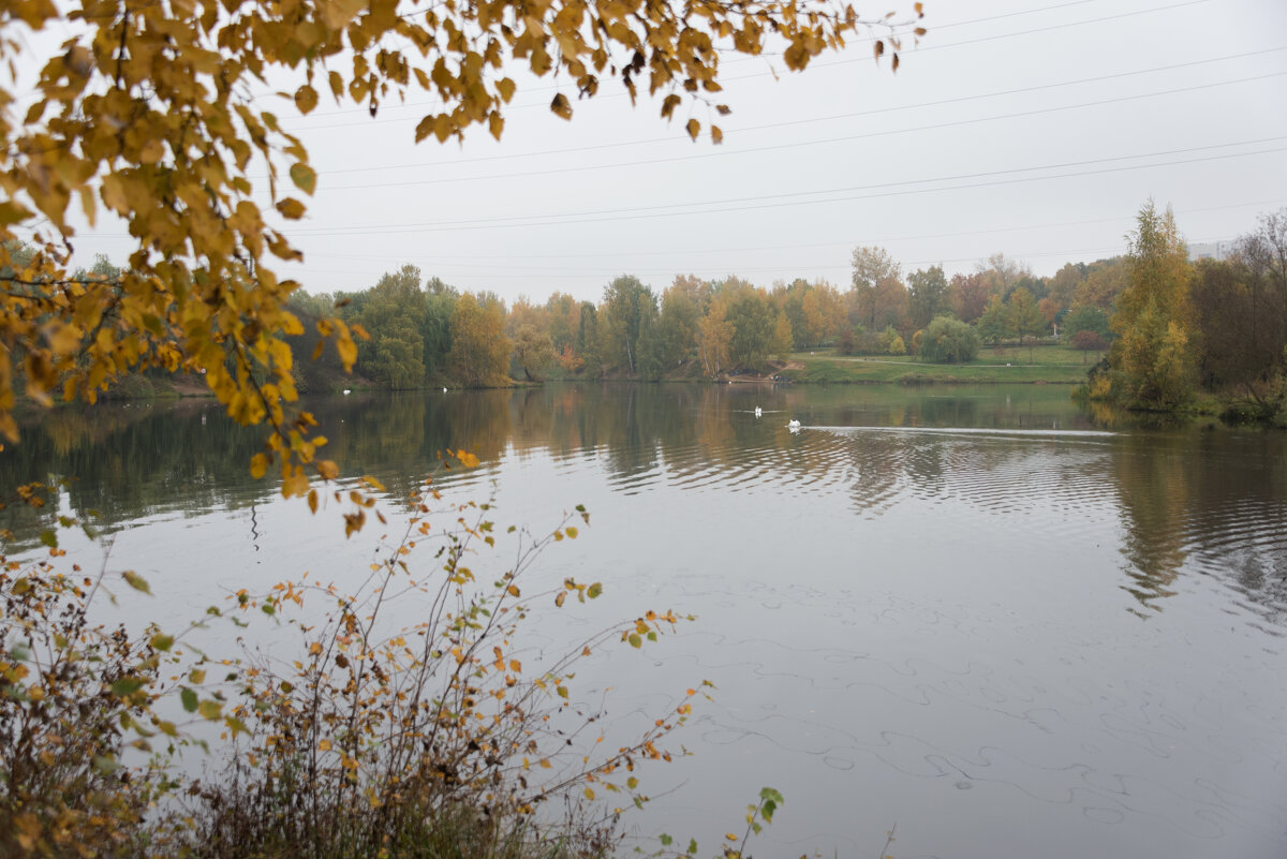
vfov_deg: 28.1
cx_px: 644
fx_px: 1717
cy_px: 430
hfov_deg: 41.1
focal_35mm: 48
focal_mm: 48
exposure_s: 1/80
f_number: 4.5
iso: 400
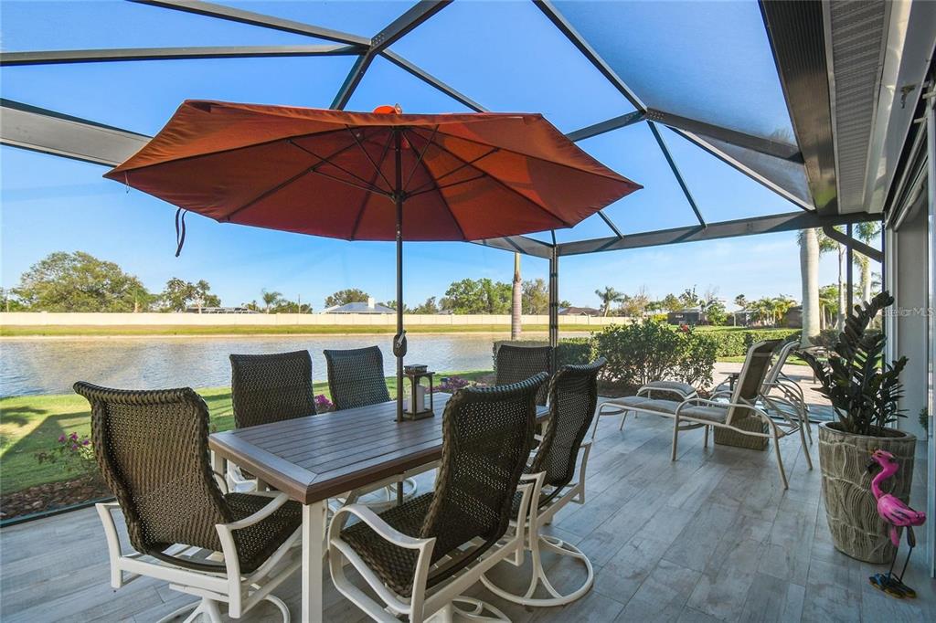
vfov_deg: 77.3
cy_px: 312
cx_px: 468
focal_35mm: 15
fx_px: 390
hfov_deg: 100.4
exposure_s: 1/100
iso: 100
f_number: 7.1
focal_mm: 10
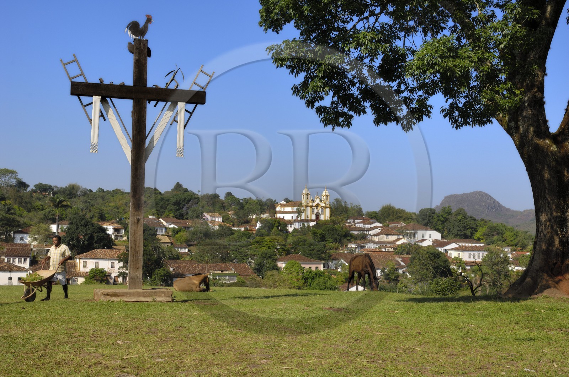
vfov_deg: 31.8
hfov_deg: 46.5
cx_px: 284
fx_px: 663
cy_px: 188
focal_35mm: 42
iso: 100
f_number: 10
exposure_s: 1/125
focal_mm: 28
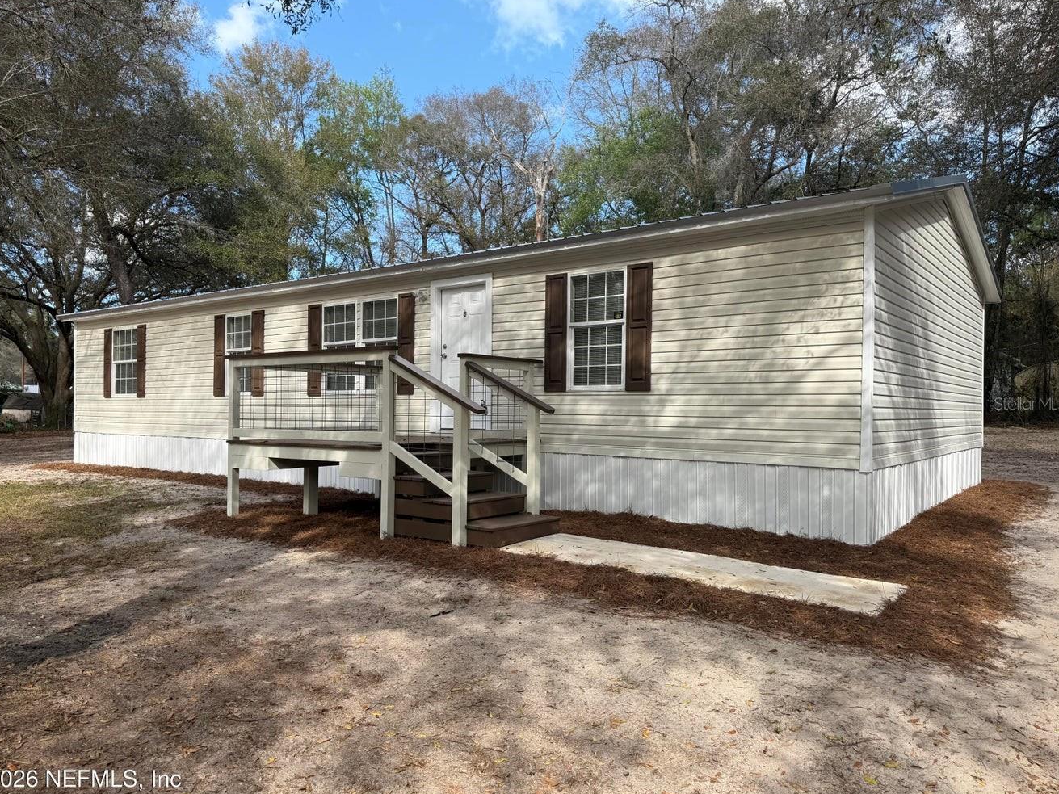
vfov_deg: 54.9
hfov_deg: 69.4
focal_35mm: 25
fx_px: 765
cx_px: 519
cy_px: 403
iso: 80
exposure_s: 1/1437
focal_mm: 6.76
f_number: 1.78
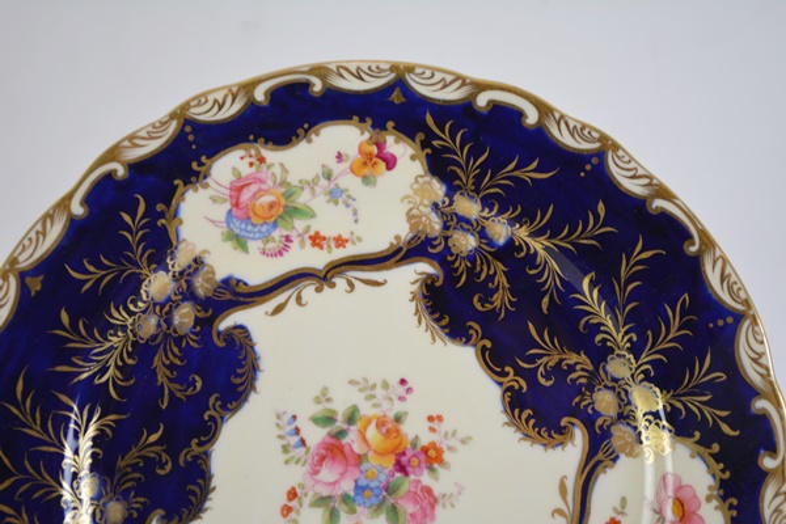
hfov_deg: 28.1
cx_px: 393
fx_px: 1572
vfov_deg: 18.9
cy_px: 262
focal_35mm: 72
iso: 400
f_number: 5.3
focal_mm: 48
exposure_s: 1/80
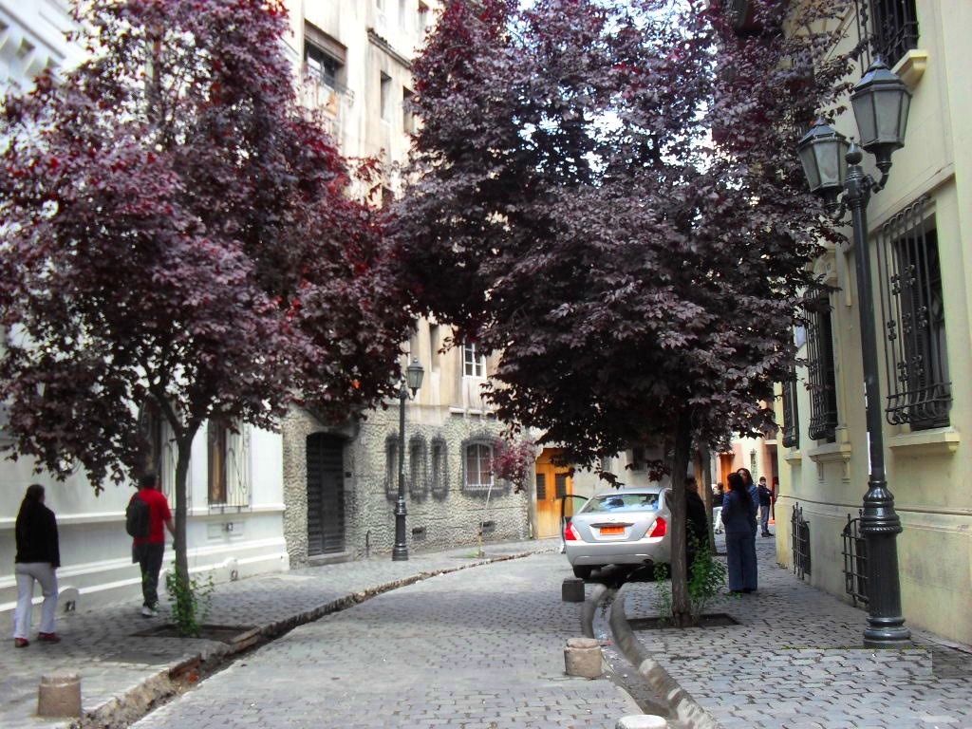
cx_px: 486
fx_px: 983
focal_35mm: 35
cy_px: 364
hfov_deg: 52.6
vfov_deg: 40.7
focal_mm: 6.3
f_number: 3.2
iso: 100
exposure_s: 1/125
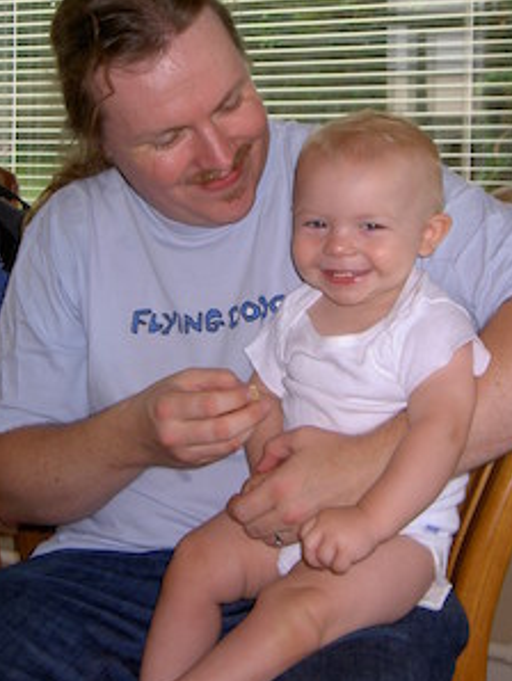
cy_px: 235
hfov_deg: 23.3
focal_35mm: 63
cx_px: 279
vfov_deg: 30.5
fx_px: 1241
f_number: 3.4
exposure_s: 1/60
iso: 50
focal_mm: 7.7
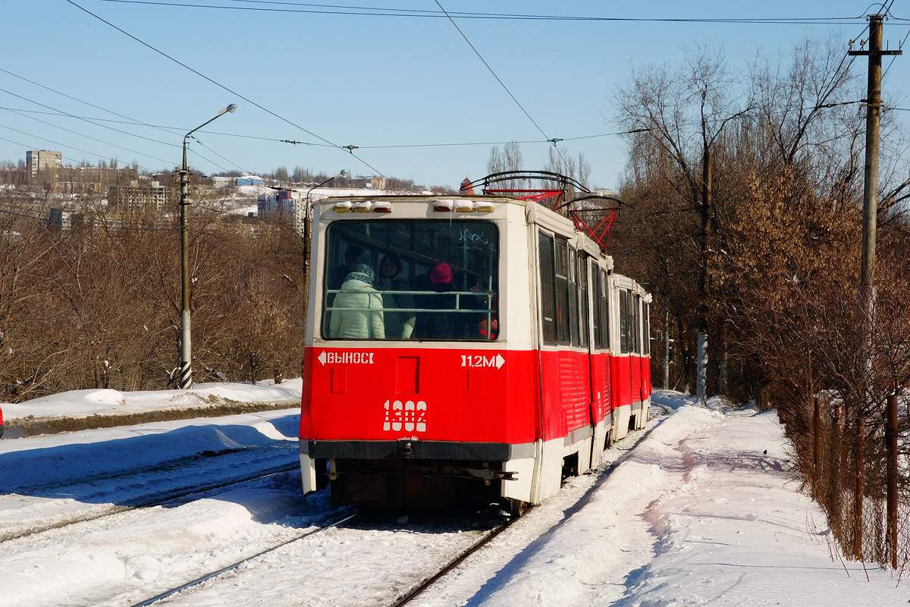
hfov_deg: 29.7
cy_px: 304
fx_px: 1719
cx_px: 455
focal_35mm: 68
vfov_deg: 20.0
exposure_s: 1/500
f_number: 9
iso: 125
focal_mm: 25.32
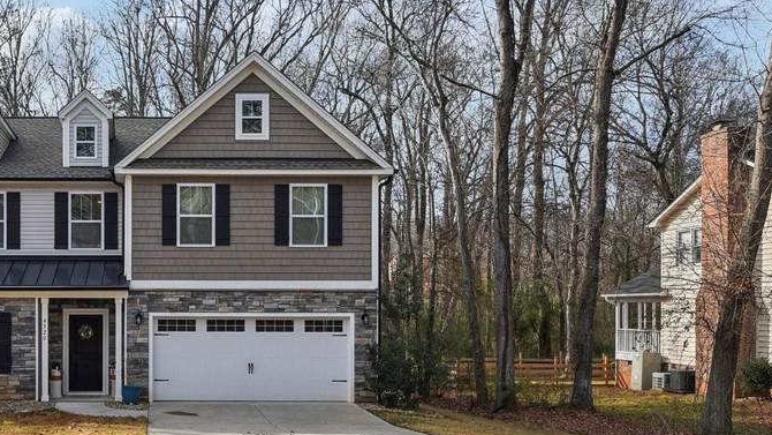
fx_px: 778
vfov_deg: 30.8
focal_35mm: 38
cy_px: 306
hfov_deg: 49.4
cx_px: 144
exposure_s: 1/400
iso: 200
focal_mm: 19
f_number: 8
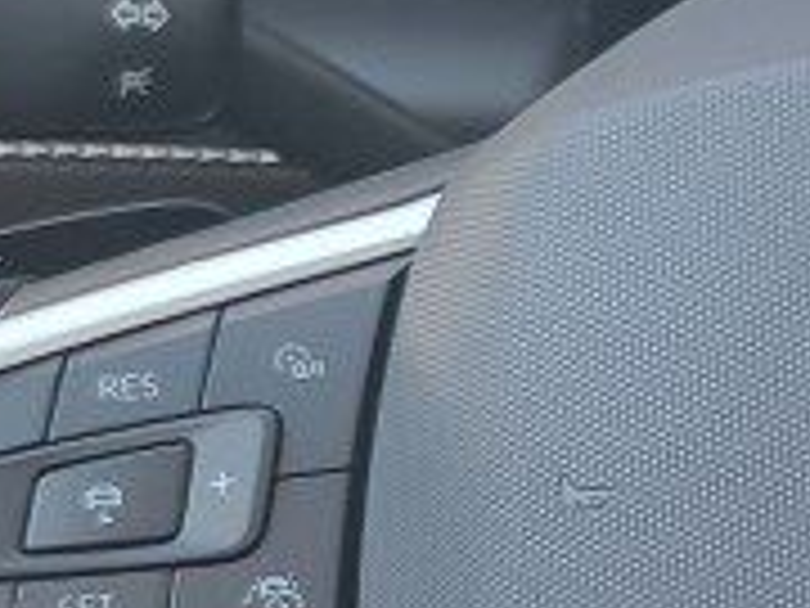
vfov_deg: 10.4
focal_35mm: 142
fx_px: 3323
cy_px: 257
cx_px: 1179
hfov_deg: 13.2
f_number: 1.8
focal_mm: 7
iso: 64
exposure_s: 1/60
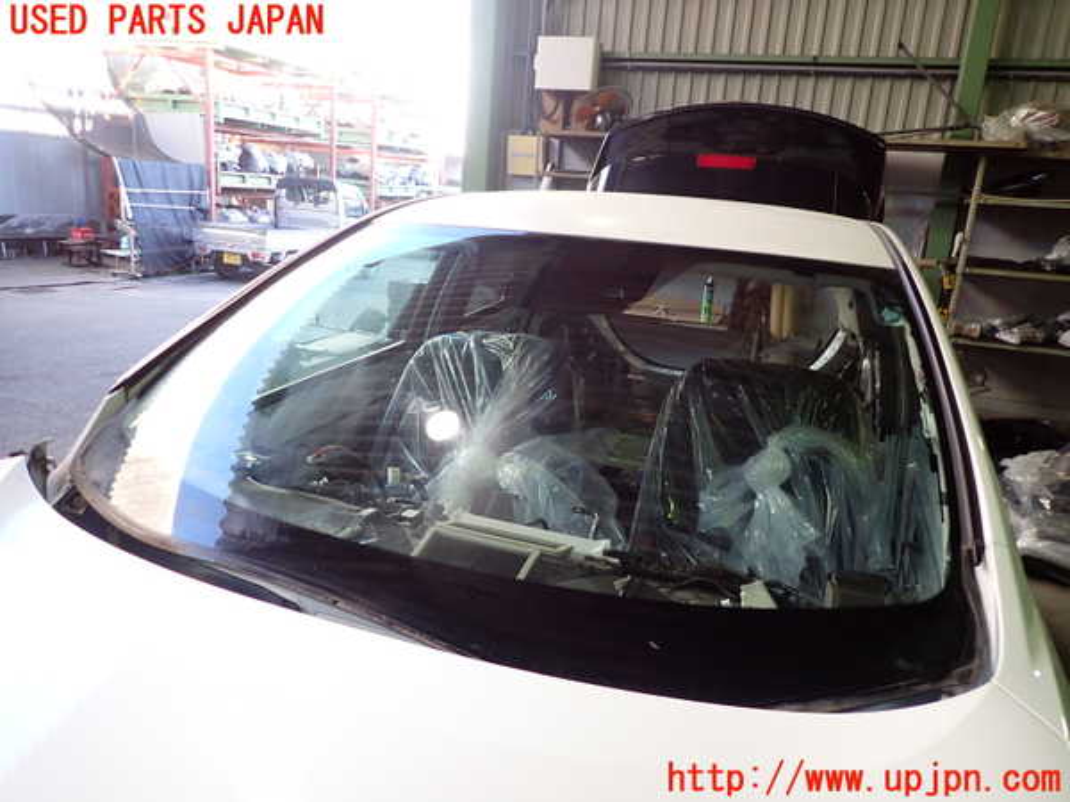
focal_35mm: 25
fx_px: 773
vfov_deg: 54.9
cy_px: 401
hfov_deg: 69.4
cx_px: 535
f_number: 2
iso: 200
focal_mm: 4.5
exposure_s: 1/125
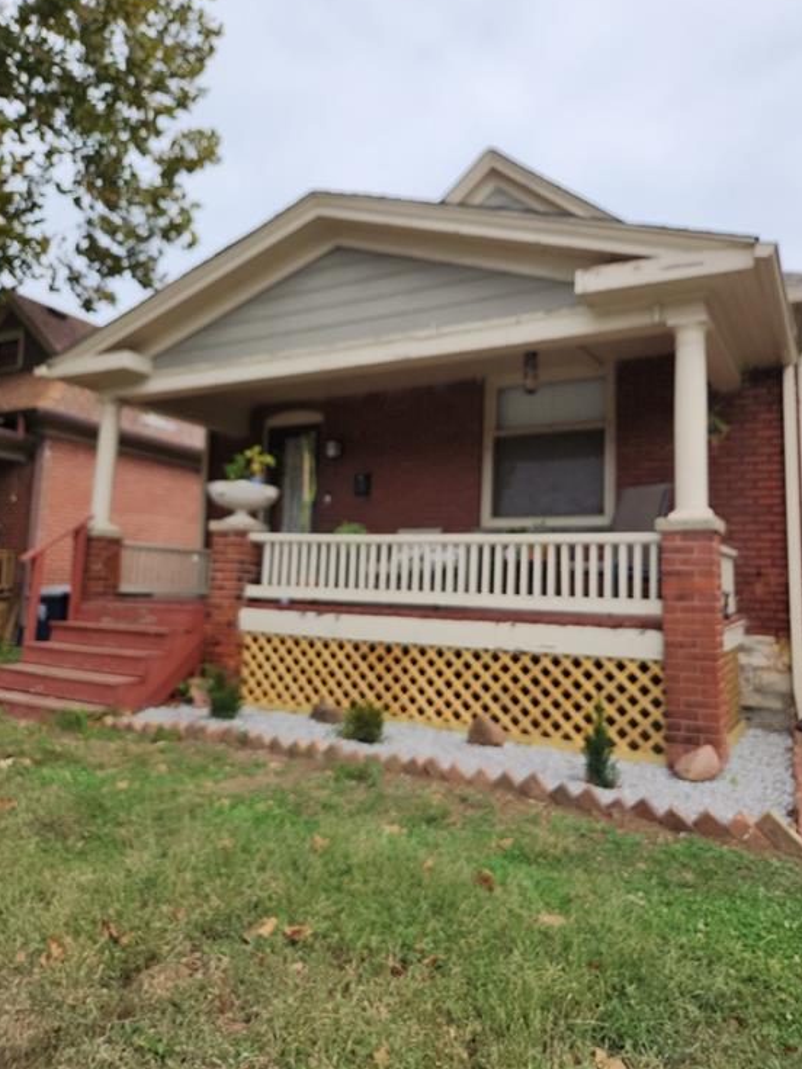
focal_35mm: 24
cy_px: 513
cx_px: 413
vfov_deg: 71.6
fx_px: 741
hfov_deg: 56.8
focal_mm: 5.4
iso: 20
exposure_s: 1/1380
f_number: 1.8
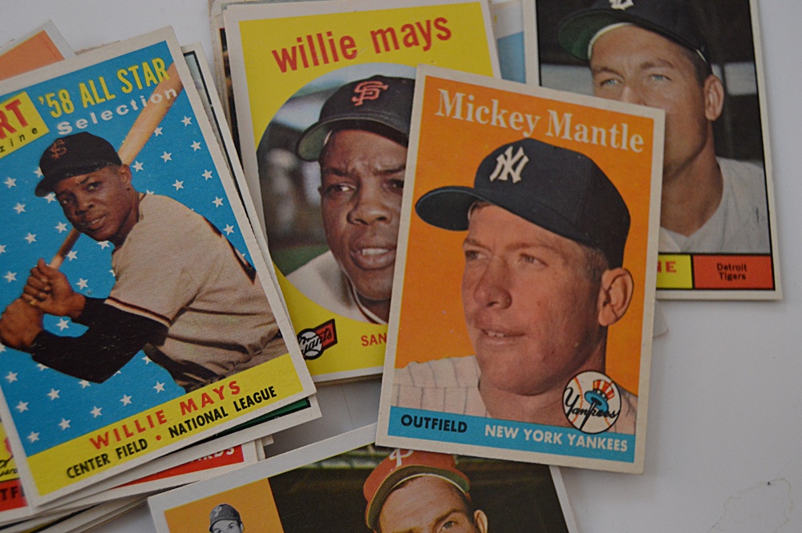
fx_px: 1035
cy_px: 266
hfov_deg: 42.4
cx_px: 401
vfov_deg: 28.9
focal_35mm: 46
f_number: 4.2
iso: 1400
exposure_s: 1/60
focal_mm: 31
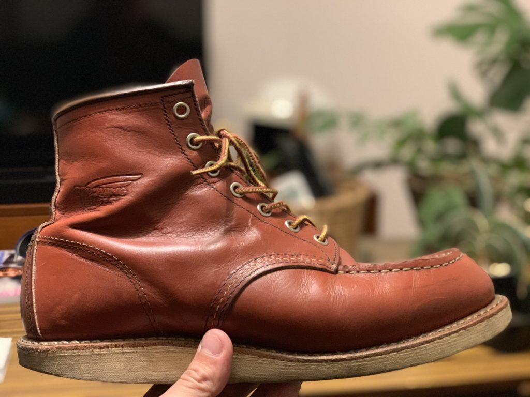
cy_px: 198
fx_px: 796
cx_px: 265
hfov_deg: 36.8
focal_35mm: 52
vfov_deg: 28.0
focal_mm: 6
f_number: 2.4
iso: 500
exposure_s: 1/33
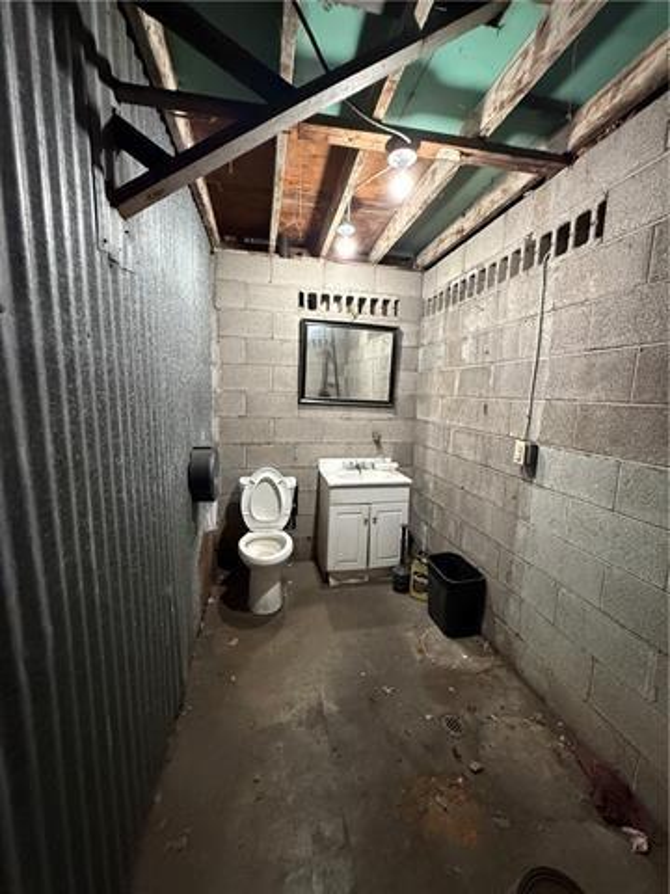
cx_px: 335
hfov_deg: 85.7
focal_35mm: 14
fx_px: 361
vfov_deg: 102.1
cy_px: 447
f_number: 2.2
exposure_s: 1/60
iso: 800
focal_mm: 2.22
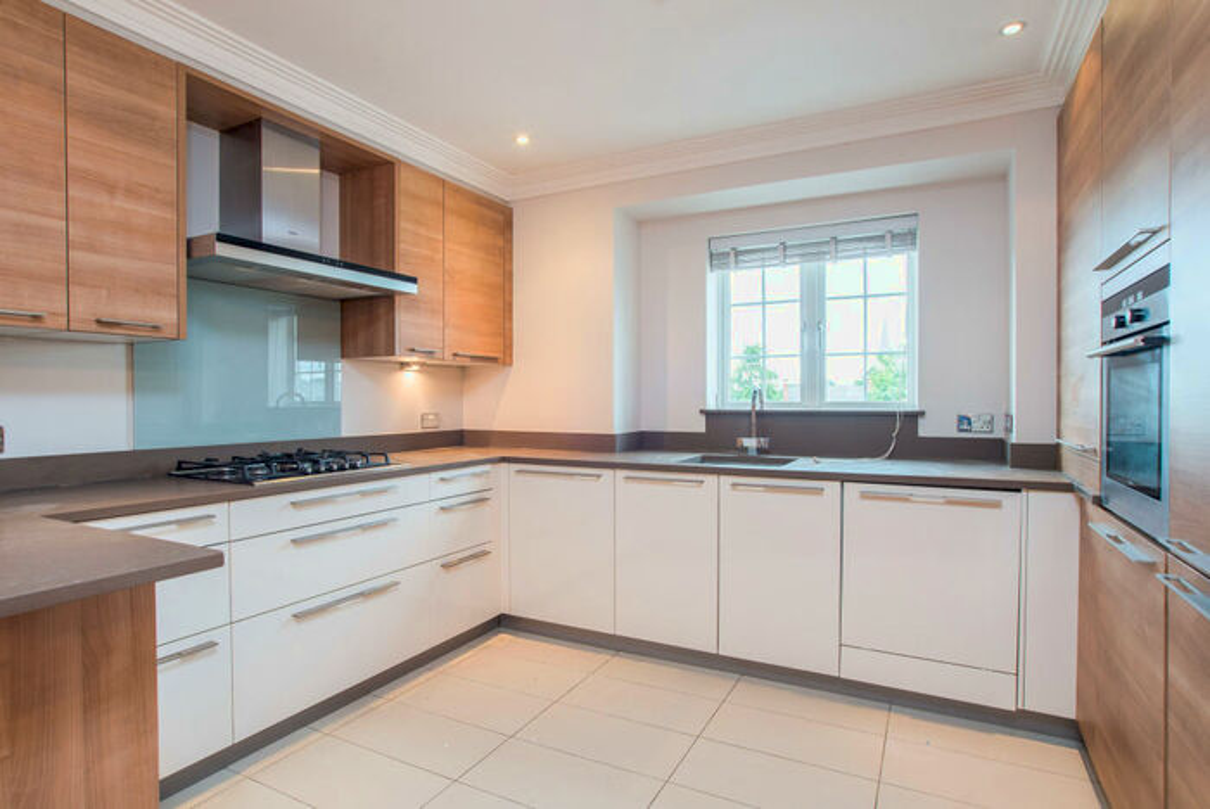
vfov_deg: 64.7
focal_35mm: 19
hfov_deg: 86.9
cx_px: 605
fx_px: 639
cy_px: 404
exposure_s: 1/13
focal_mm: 19
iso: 200
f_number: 7.1
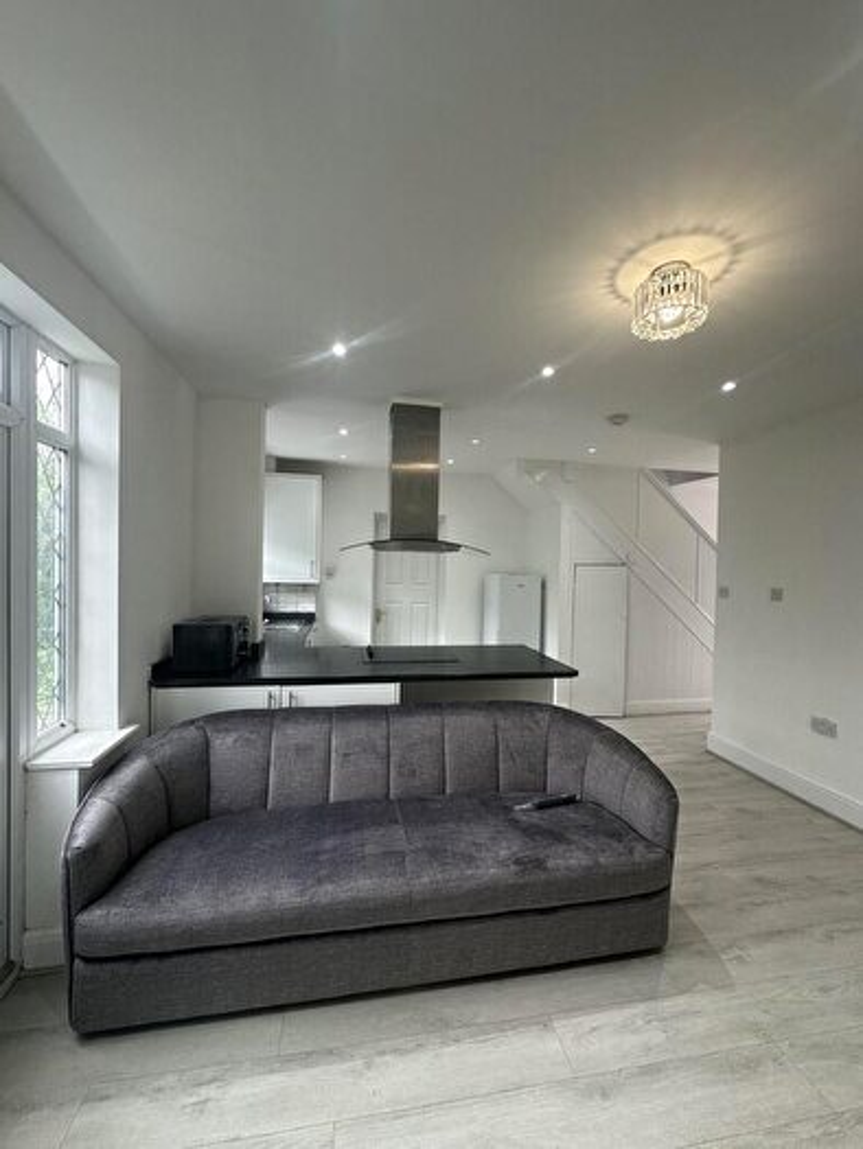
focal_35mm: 14
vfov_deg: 102.1
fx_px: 465
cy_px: 574
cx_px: 432
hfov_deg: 85.7
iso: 80
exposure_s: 1/100
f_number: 2.2
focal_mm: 2.22
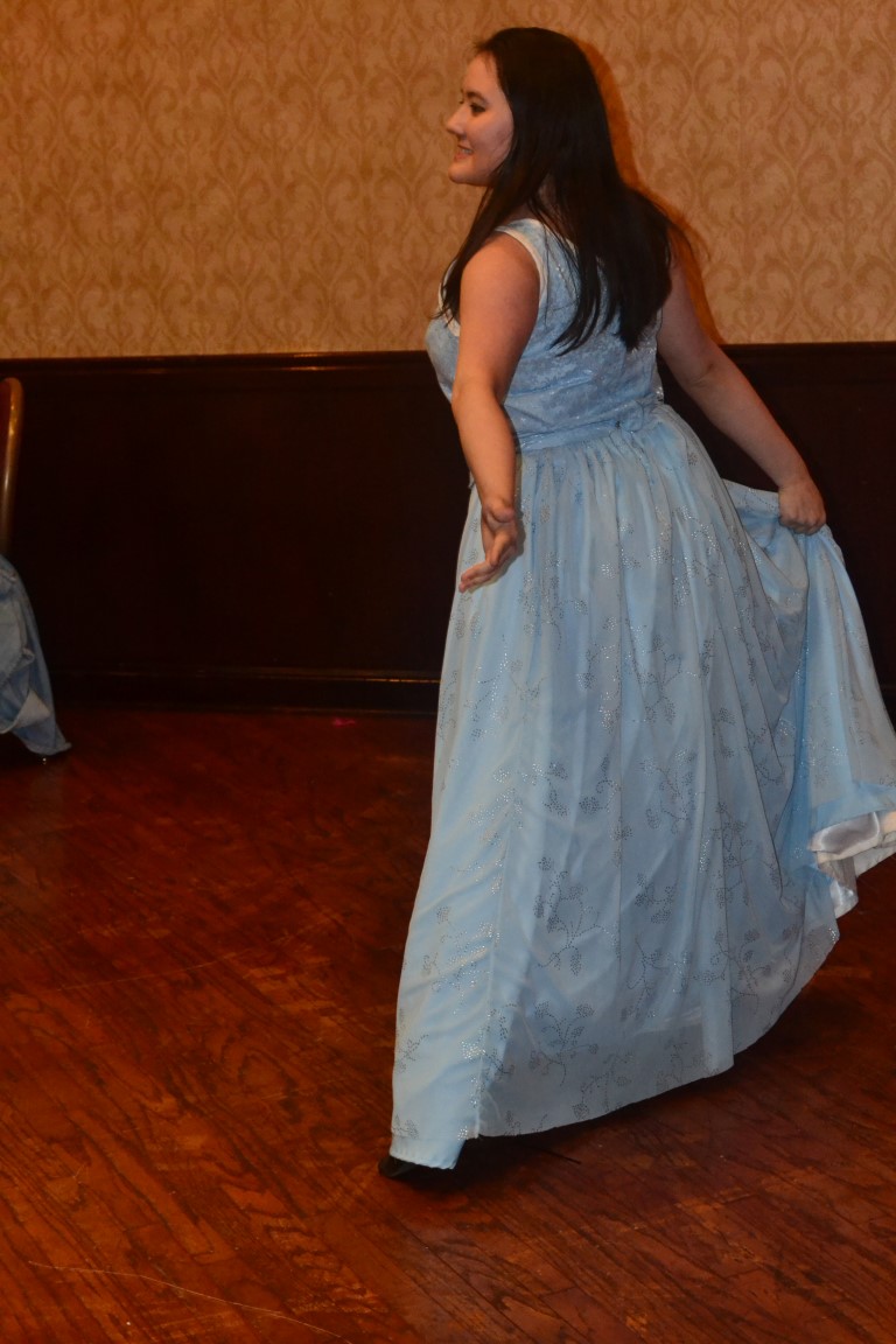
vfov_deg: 29.9
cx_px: 448
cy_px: 672
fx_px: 2520
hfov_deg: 20.2
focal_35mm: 68
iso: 3200
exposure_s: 1/60
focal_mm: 45
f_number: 7.1
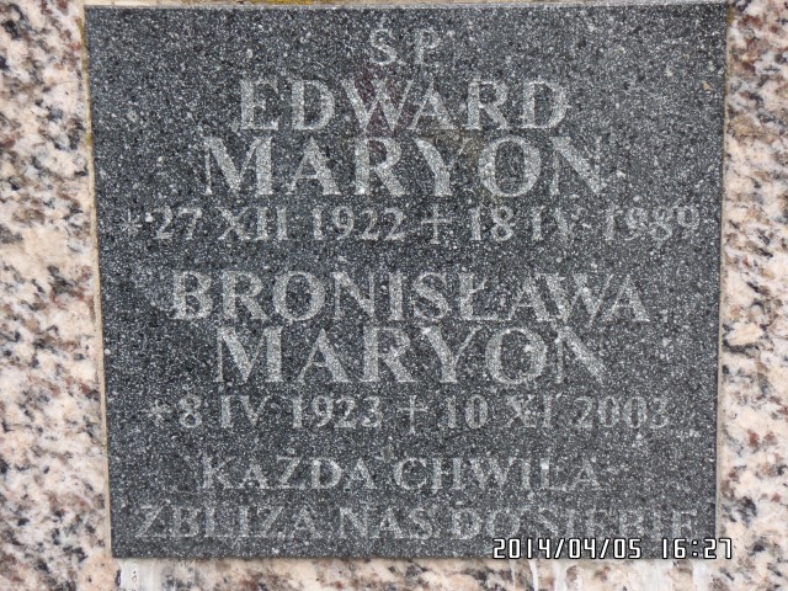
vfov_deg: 8.6
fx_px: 3938
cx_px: 394
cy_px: 296
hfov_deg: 11.4
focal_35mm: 173
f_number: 4.5
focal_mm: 30.8
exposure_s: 1/60
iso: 120
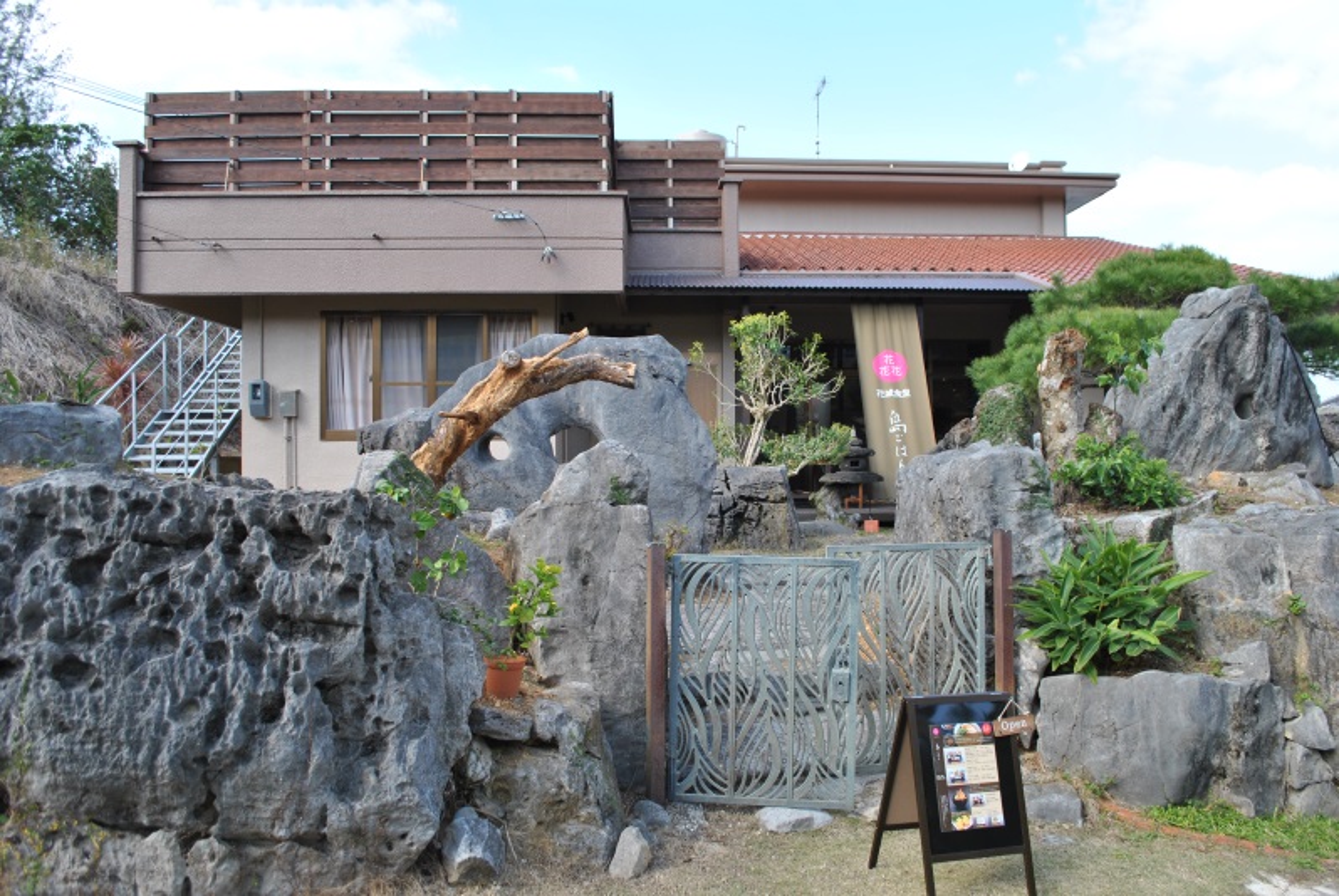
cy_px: 448
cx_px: 670
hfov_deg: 67.3
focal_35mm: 27
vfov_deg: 48.0
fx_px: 1005
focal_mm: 18
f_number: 6.3
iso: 100
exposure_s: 1/160
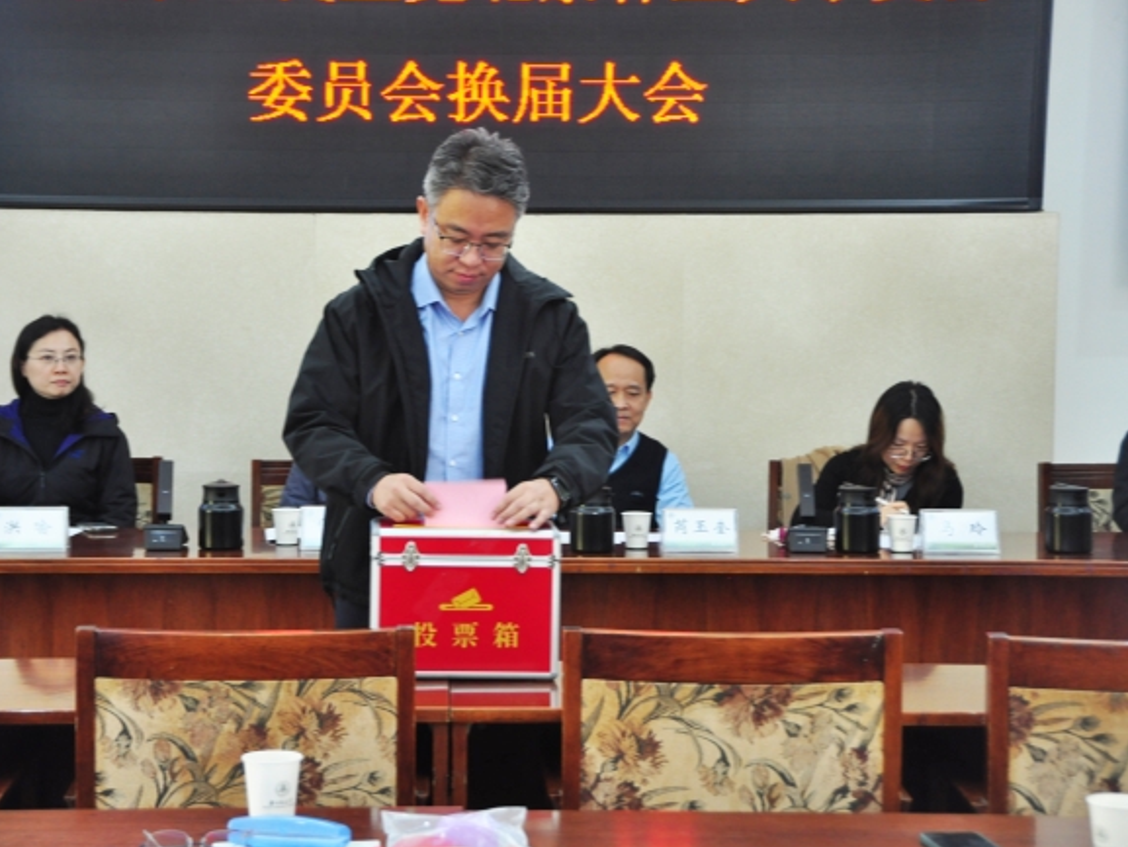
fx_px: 2738
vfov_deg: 17.6
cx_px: 467
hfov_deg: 23.3
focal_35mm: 84
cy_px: 410
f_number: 4.5
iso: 800
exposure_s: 1/40
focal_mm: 48
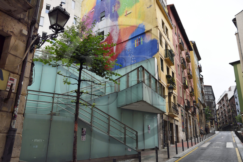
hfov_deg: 58.8
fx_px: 216
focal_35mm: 32
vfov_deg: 41.0
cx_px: 122
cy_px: 81
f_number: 9
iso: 800
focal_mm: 32
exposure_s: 1/60
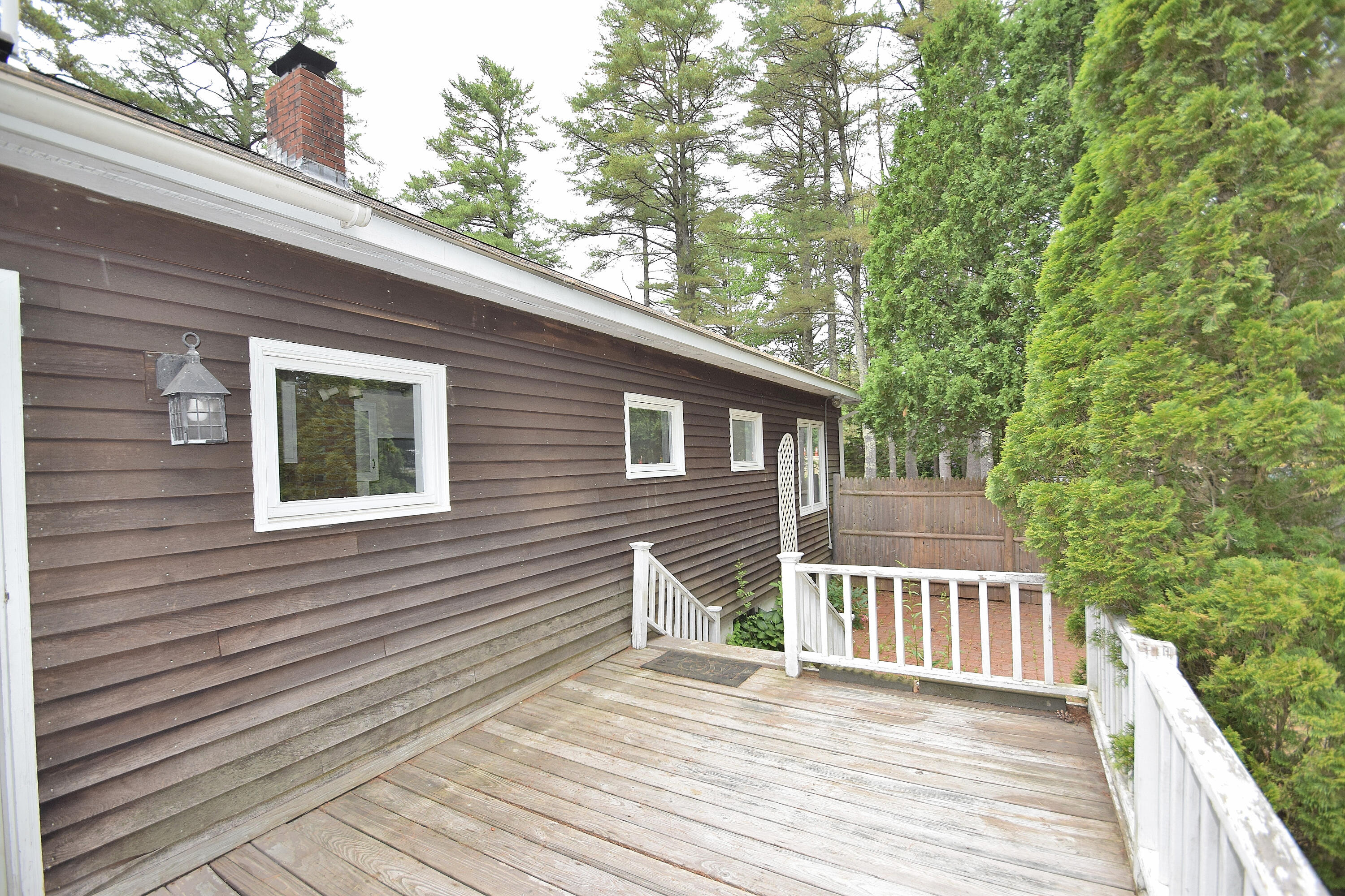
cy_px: 448
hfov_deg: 100.4
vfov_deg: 77.3
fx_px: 560
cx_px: 672
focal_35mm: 15
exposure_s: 1/125
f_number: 5.6
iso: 320
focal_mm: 10
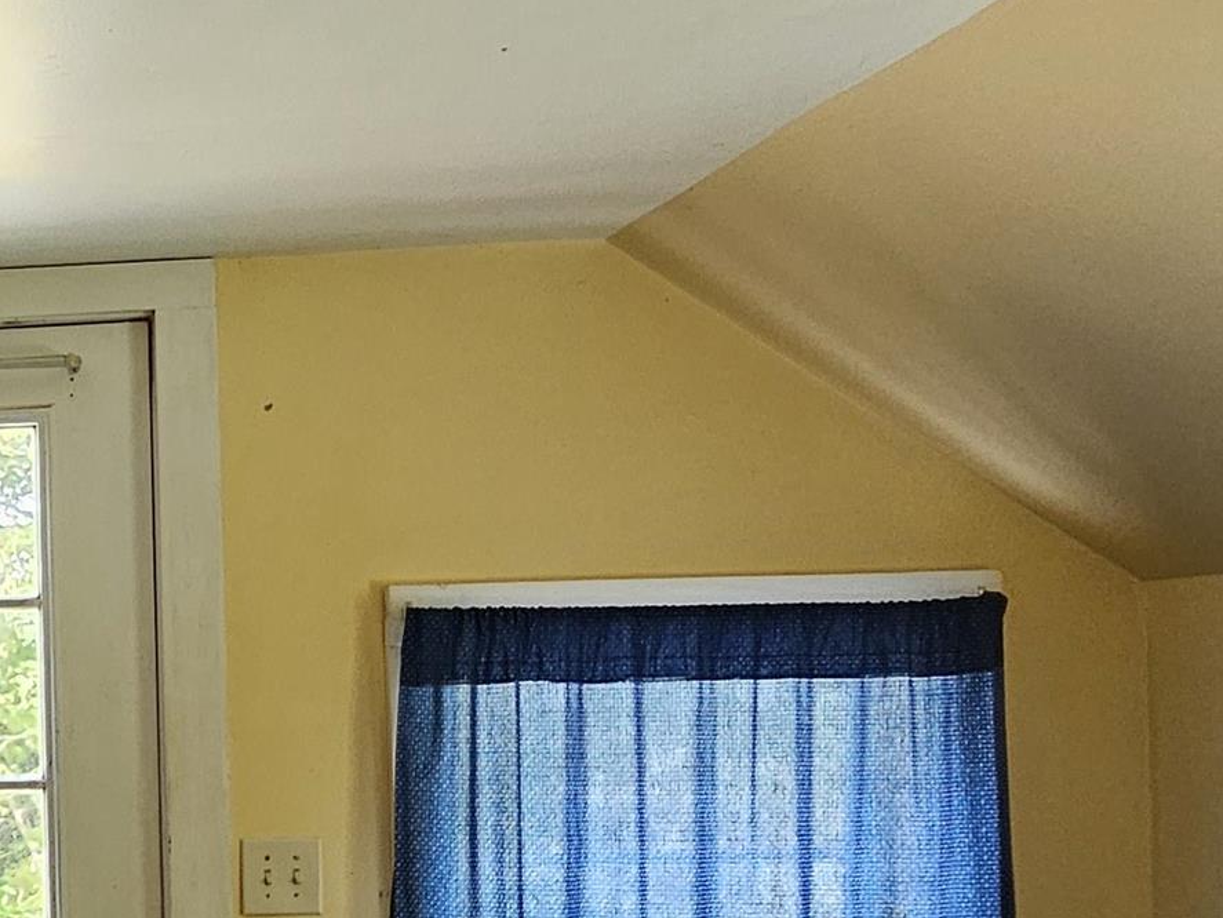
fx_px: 1591
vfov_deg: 31.0
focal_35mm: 45
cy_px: 790
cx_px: -320
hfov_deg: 32.8
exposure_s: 1/77.4
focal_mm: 2.2
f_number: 2.2
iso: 200
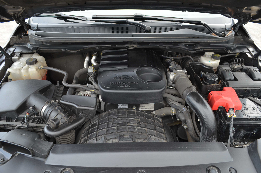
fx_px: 195
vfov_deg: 47.7
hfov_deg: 67.5
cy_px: 86
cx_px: 130
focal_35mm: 27
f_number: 5
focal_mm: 18
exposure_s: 1/100
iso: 400
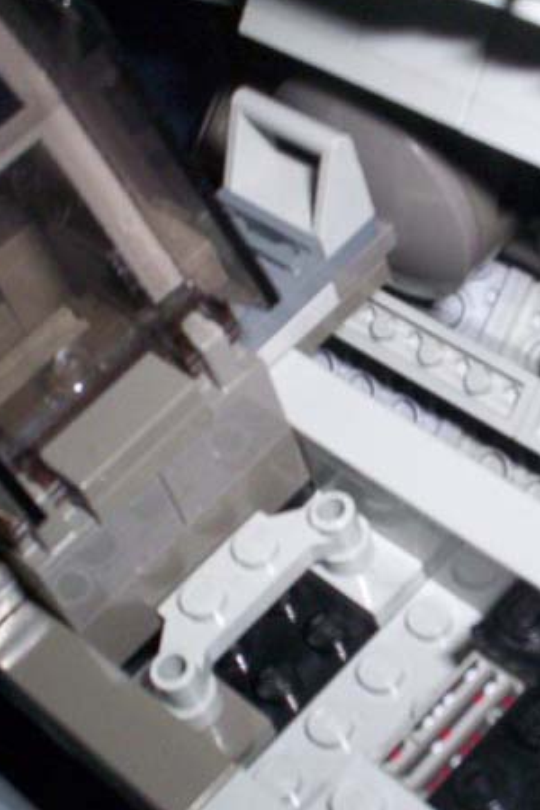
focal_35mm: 70
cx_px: 370
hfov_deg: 19.4
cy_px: 488
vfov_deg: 28.8
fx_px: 1575
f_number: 4.5
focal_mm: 4.99
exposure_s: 1/60
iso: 140
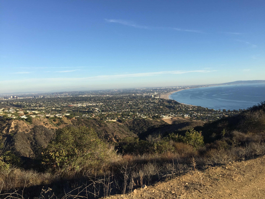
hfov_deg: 61.7
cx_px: 132
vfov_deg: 48.2
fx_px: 222
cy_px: 100
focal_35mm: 29
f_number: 2.2
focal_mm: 4.15
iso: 32
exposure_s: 1/1464
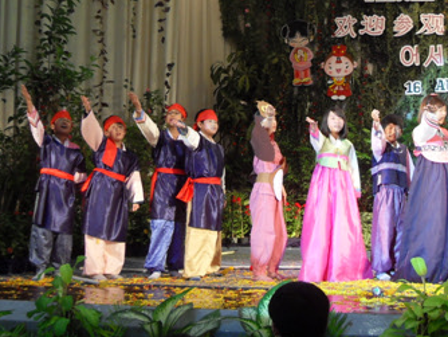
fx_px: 868
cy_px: 154
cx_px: 358
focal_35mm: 67
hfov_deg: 28.3
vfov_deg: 22.0
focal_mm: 6
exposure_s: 1/45
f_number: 2.8
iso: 100
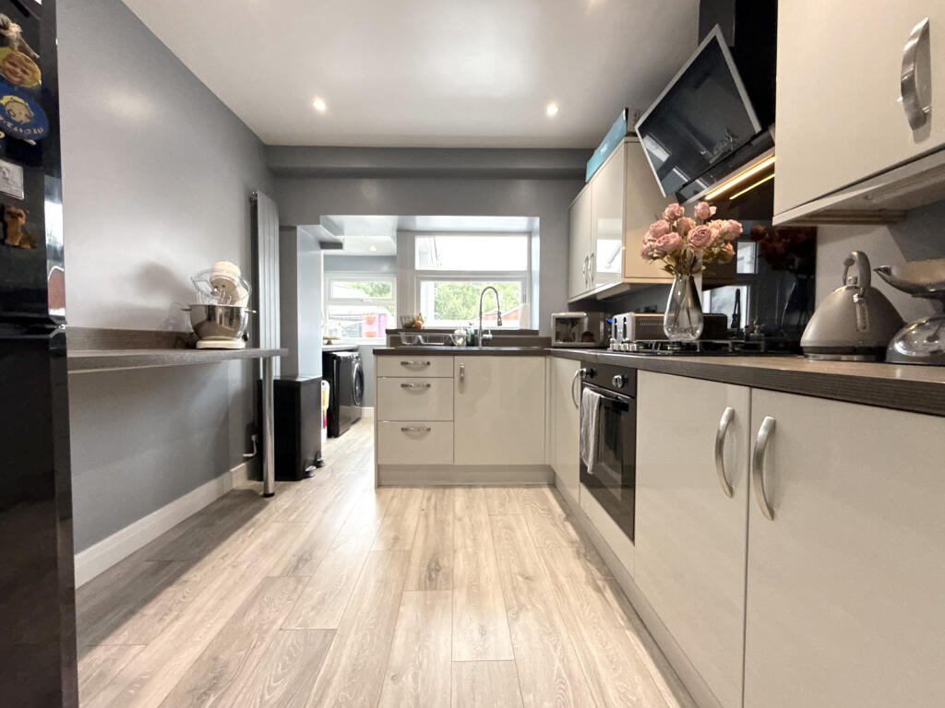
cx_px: 472
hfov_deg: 102.1
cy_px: 354
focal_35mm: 14
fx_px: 382
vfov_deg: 85.7
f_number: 2.2
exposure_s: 1/100
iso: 500
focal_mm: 2.22
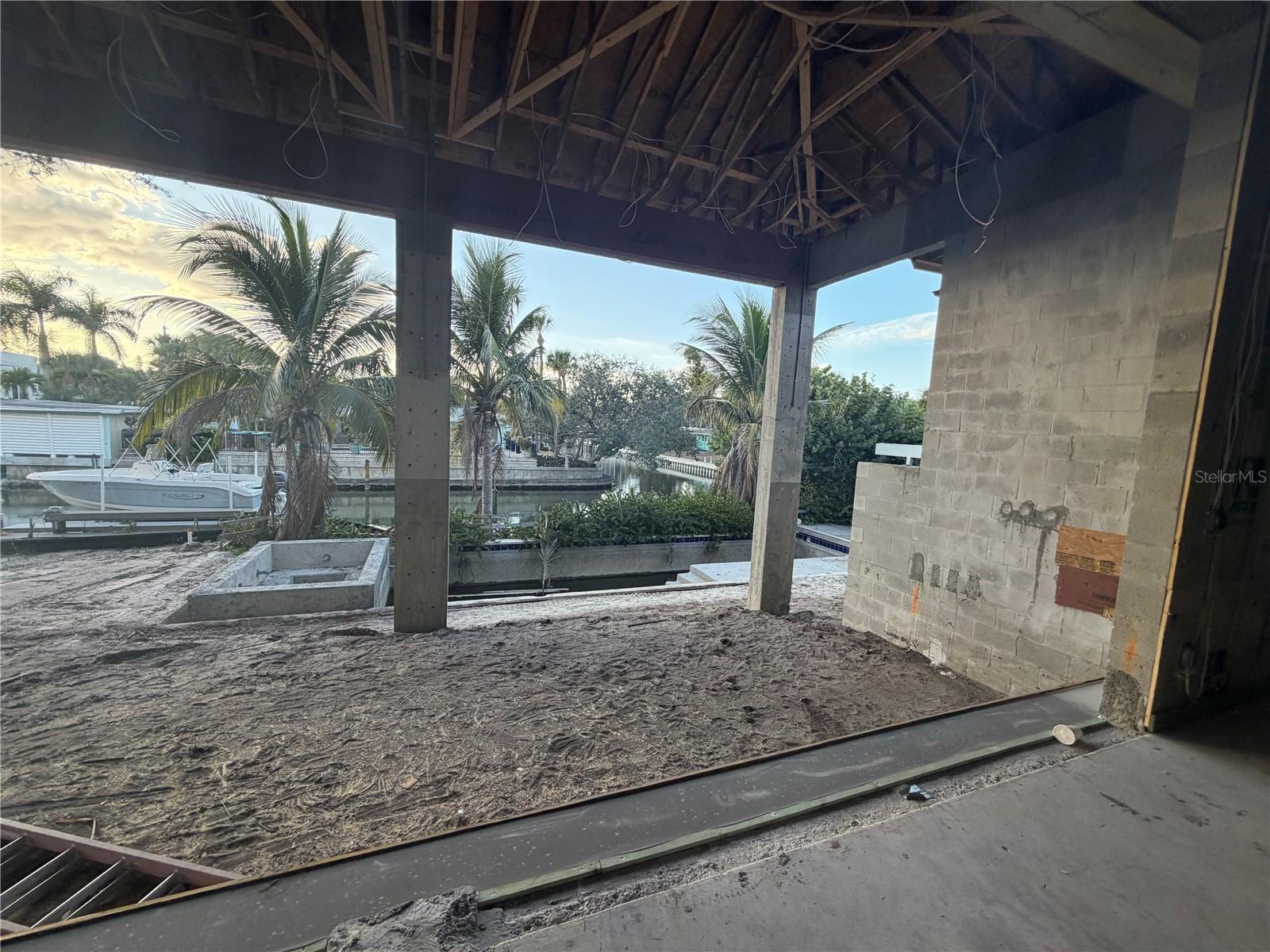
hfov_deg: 102.1
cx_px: 635
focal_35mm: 14
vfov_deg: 85.7
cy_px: 476
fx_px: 514
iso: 64
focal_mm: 2.22
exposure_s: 1/229
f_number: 2.2
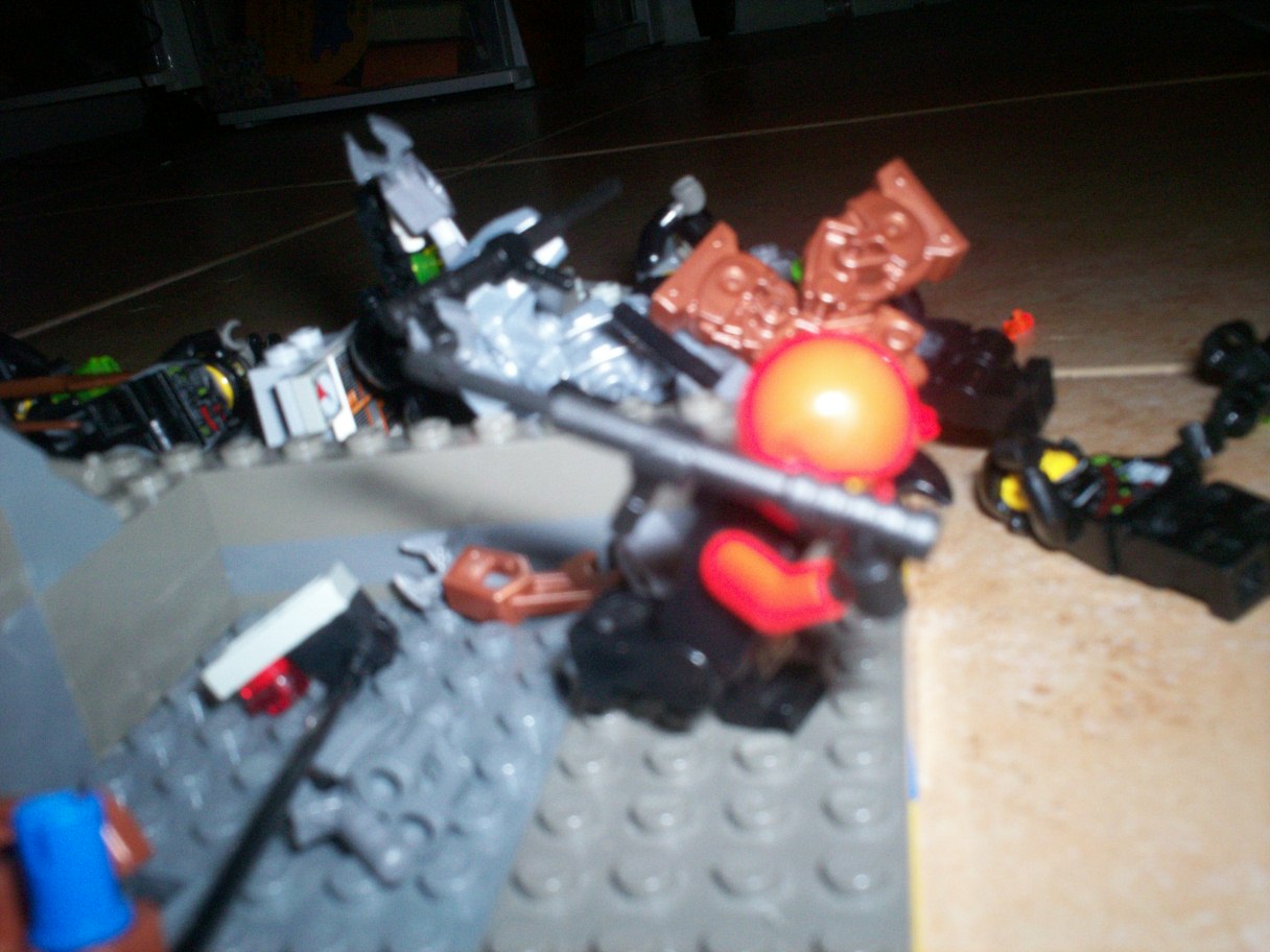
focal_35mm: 36
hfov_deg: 51.4
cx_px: 635
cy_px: 476
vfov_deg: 39.7
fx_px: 1321
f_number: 4.5
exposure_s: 1/60
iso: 140
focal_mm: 6
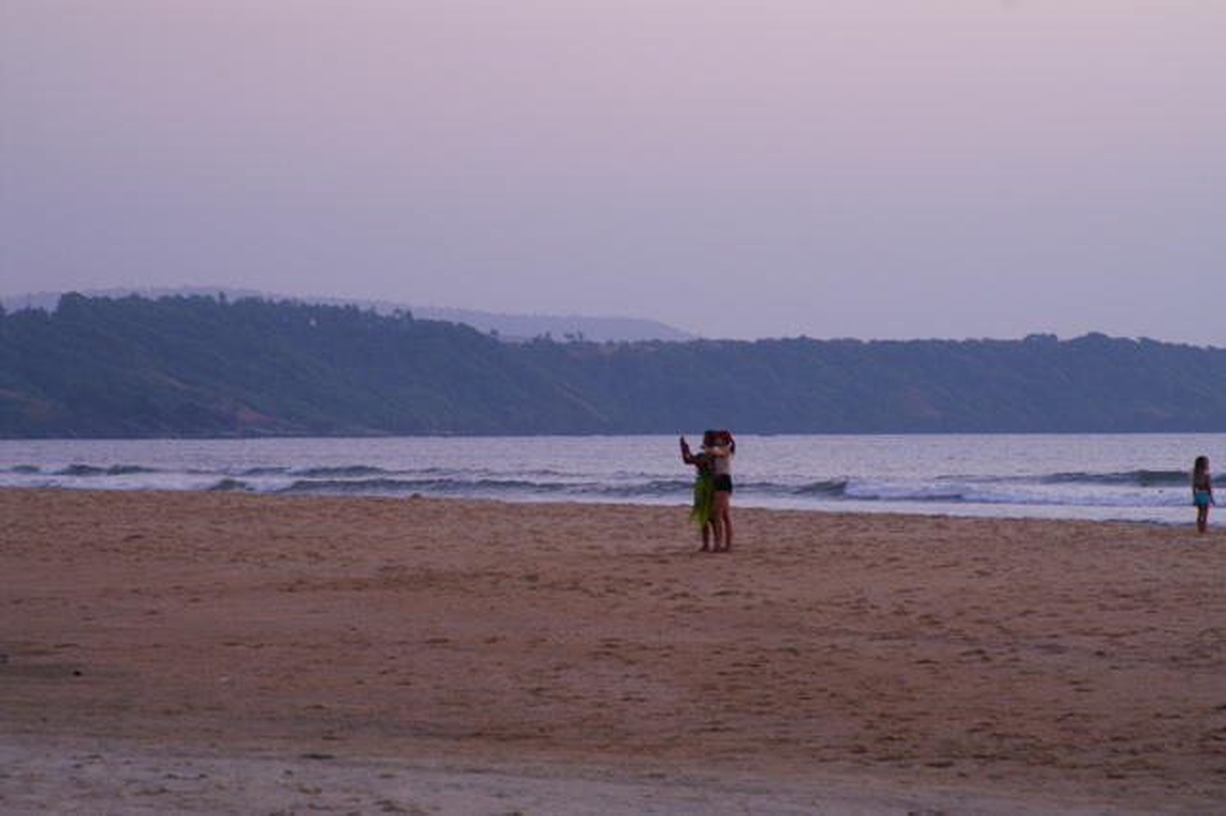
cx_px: 613
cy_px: 408
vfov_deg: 8.7
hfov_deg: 13.0
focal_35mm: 158
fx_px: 5361
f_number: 8
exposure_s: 1/15
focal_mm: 105
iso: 800
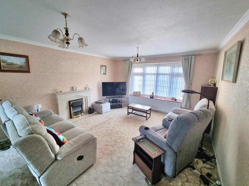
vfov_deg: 89.9
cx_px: 124
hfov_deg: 106.2
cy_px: 93
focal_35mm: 13
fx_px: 94
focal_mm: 2.2
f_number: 2.2
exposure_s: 1/40
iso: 320
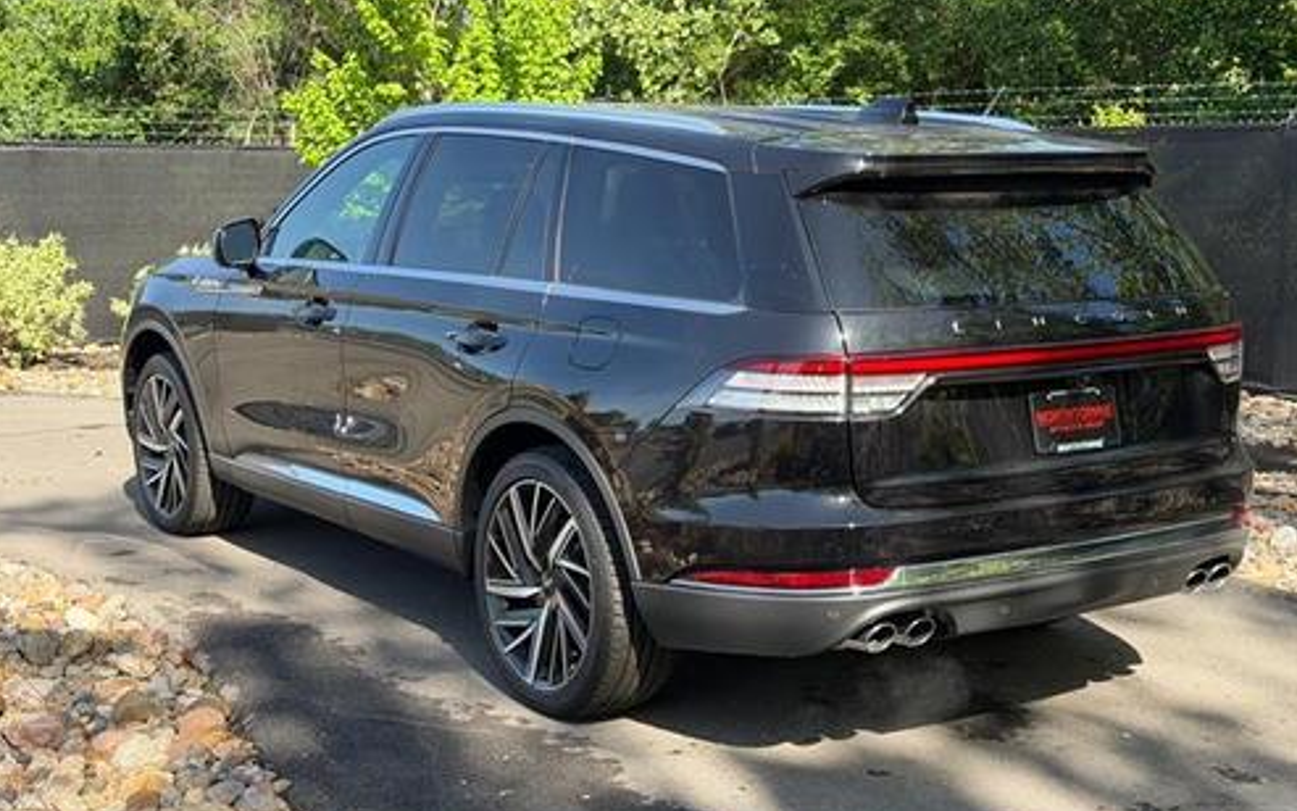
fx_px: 1838
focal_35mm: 52
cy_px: 419
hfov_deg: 38.9
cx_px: 642
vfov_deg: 24.9
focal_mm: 6.76
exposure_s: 1/875
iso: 80
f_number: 1.78
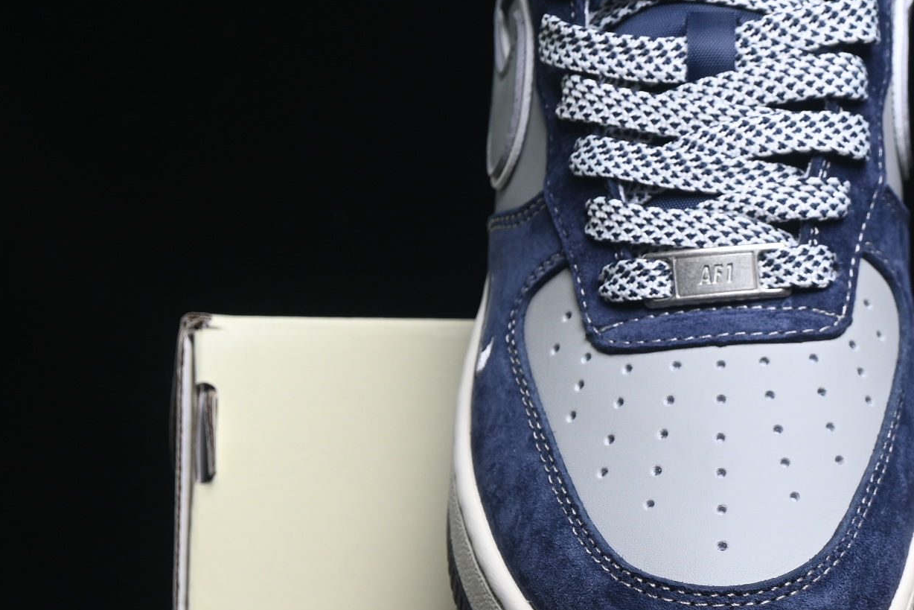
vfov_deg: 8.1
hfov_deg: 11.9
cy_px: 353
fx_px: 4316
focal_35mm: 170
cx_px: 950
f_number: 6.3
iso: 160
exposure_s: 1/60
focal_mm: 50
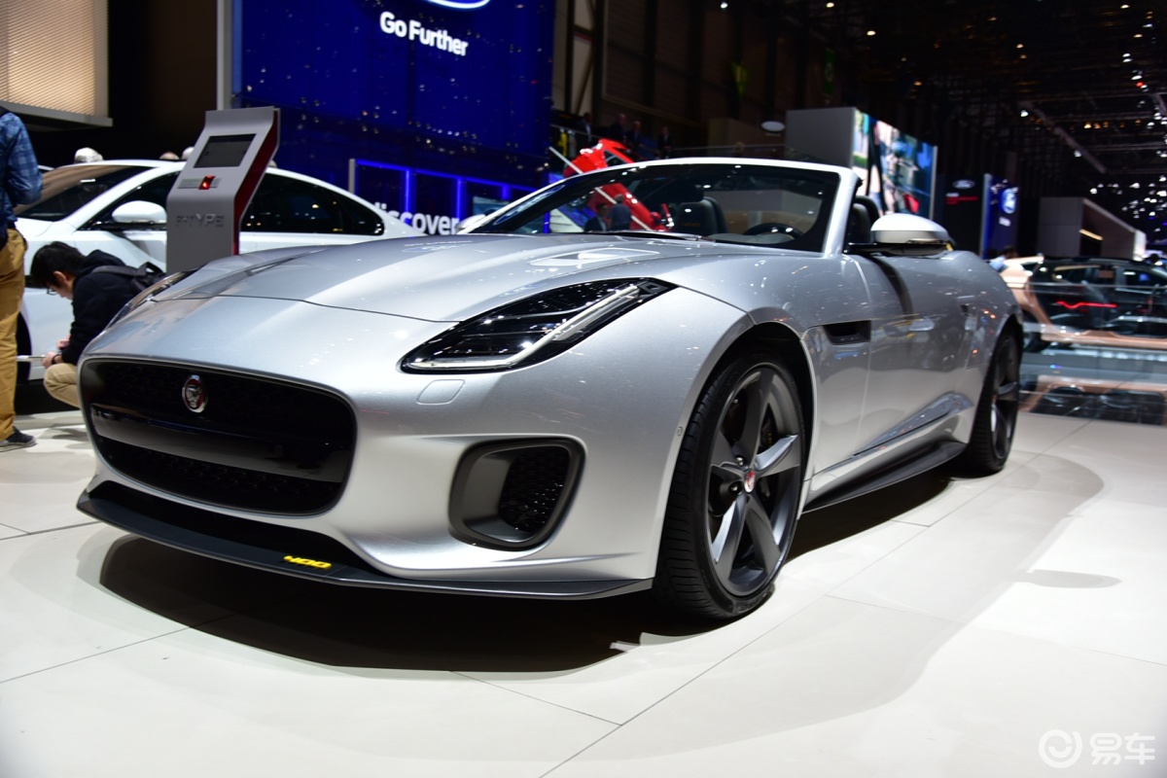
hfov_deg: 60.3
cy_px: 389
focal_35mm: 31
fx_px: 1005
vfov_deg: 42.3
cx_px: 584
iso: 160
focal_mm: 31
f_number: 4.5
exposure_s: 1/80
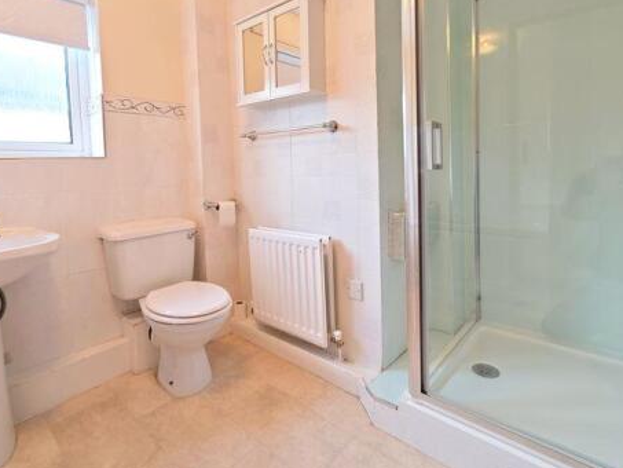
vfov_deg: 70.7
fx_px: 324
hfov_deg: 87.7
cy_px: 182
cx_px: 316
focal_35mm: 18
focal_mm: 2.03
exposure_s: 1/33.3
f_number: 1.8
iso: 125
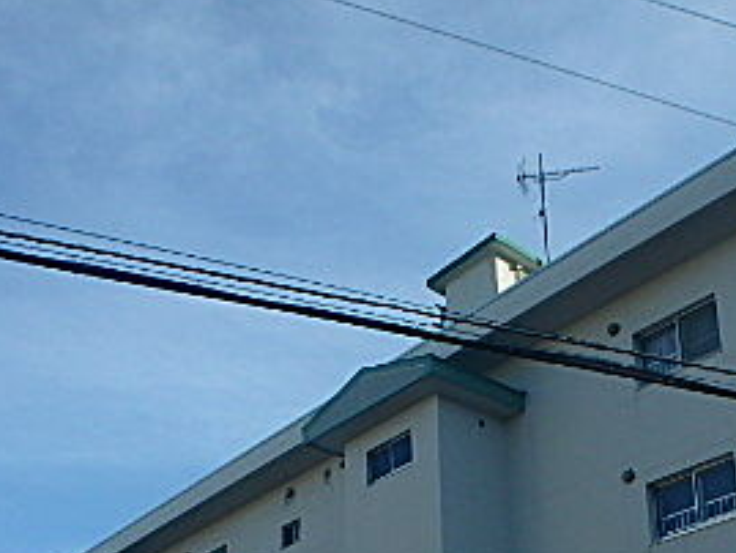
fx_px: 1064
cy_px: 635
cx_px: 334
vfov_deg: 26.4
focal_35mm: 50
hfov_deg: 38.1
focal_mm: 3.7
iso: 125
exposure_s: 1/1000
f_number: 3.5
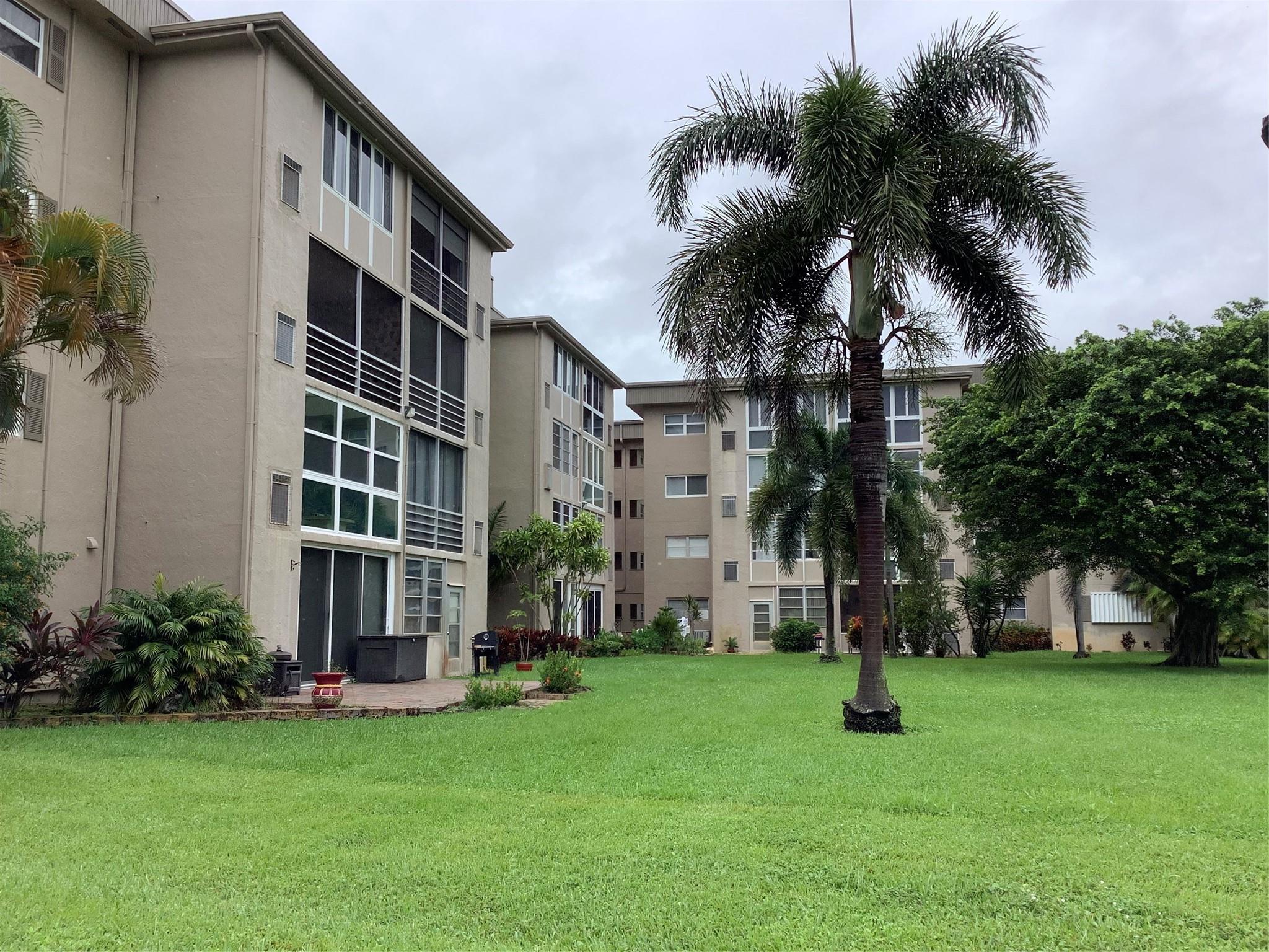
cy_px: 476
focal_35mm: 31
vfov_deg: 45.4
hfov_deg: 58.4
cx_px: 634
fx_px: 1136
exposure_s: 1/721
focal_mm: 3.3
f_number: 2.4
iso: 25
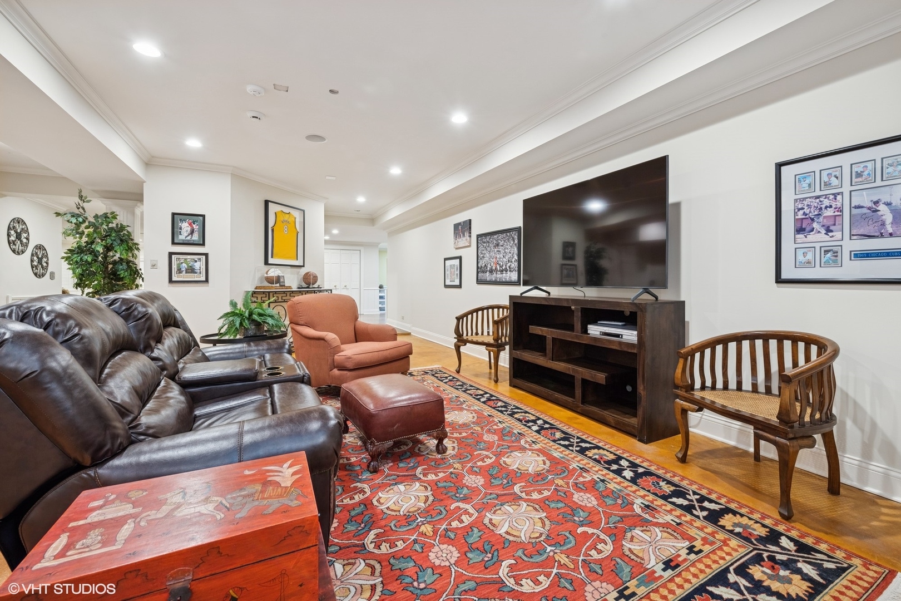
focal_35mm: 15
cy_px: 300
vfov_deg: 77.3
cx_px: 450
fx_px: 375
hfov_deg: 100.4
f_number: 9.5
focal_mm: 15
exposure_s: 1/4
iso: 200
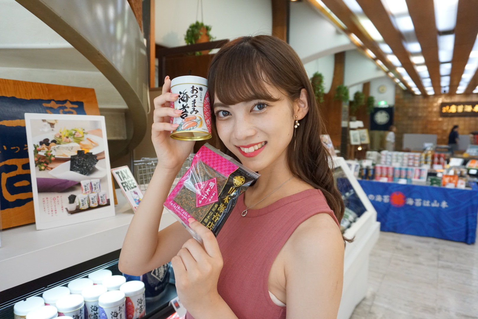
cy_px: 160
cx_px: 239
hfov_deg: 70.4
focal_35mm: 26
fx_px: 339
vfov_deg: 50.5
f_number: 4
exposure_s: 1/160
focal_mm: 17
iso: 1600
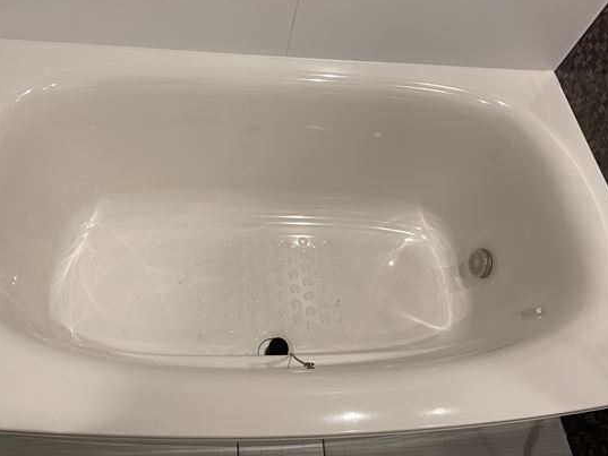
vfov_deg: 45.3
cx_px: 269
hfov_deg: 58.2
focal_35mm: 31
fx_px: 545
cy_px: 193
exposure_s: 1/50
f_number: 1.8
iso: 64
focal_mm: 4.25
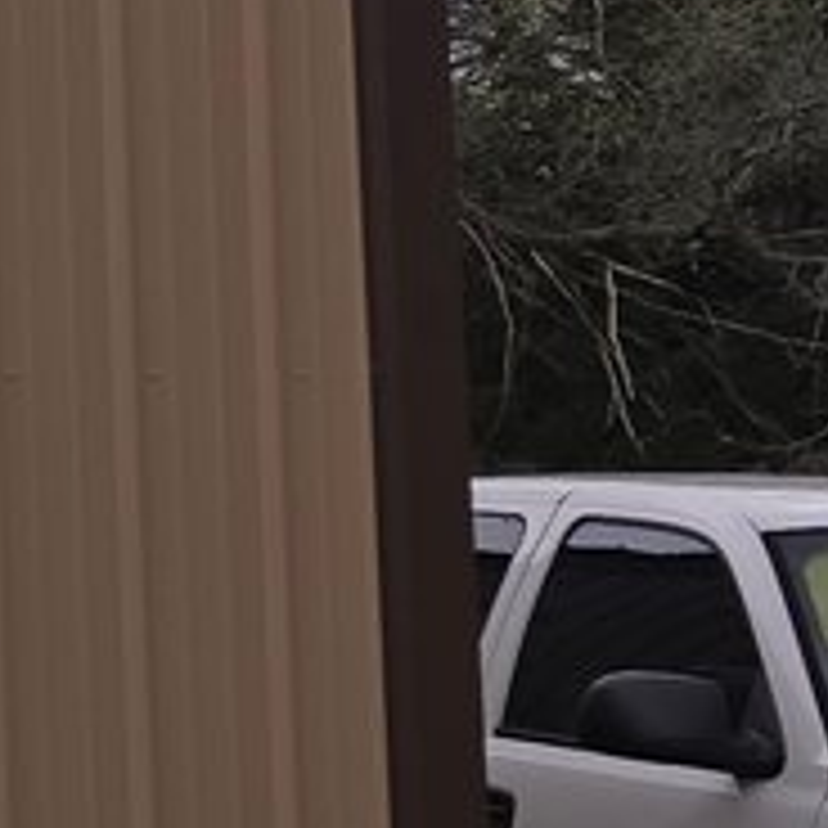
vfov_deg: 10.4
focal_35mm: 167
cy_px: 115
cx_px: -1928
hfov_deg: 8.3
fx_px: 4519
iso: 12
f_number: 1.7
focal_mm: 6.3
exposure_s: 1/686
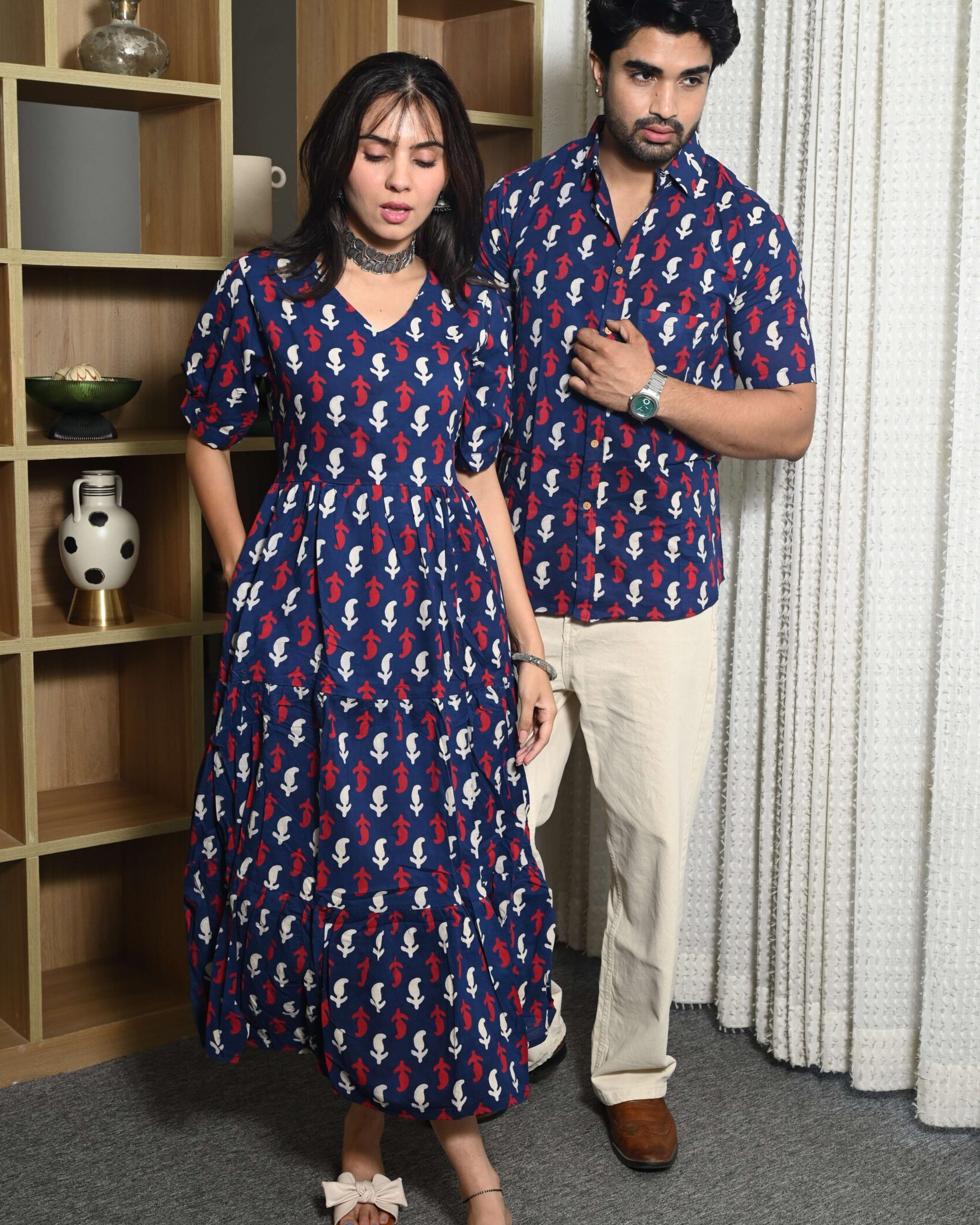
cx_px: 484
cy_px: 587
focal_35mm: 48
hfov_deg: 31.5
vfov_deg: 38.8
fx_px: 1740
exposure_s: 1/160
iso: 400
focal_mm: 42
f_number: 5.6
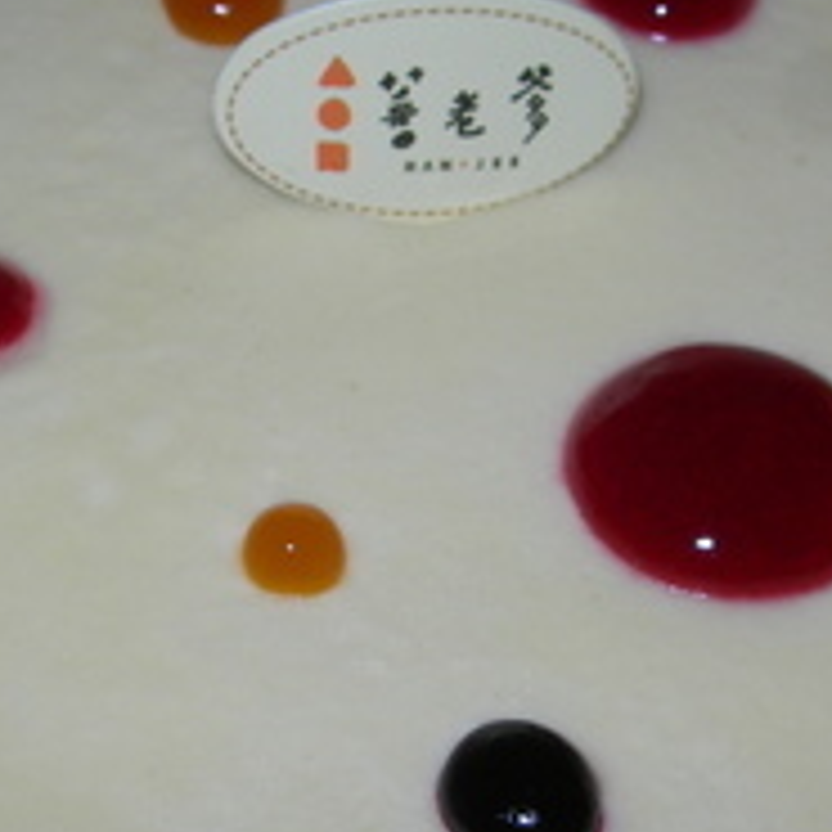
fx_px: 2475
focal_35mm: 91
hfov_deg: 19.1
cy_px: 447
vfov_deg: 19.1
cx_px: 468
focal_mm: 7.8
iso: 50
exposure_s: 1/60.1
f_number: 4.8
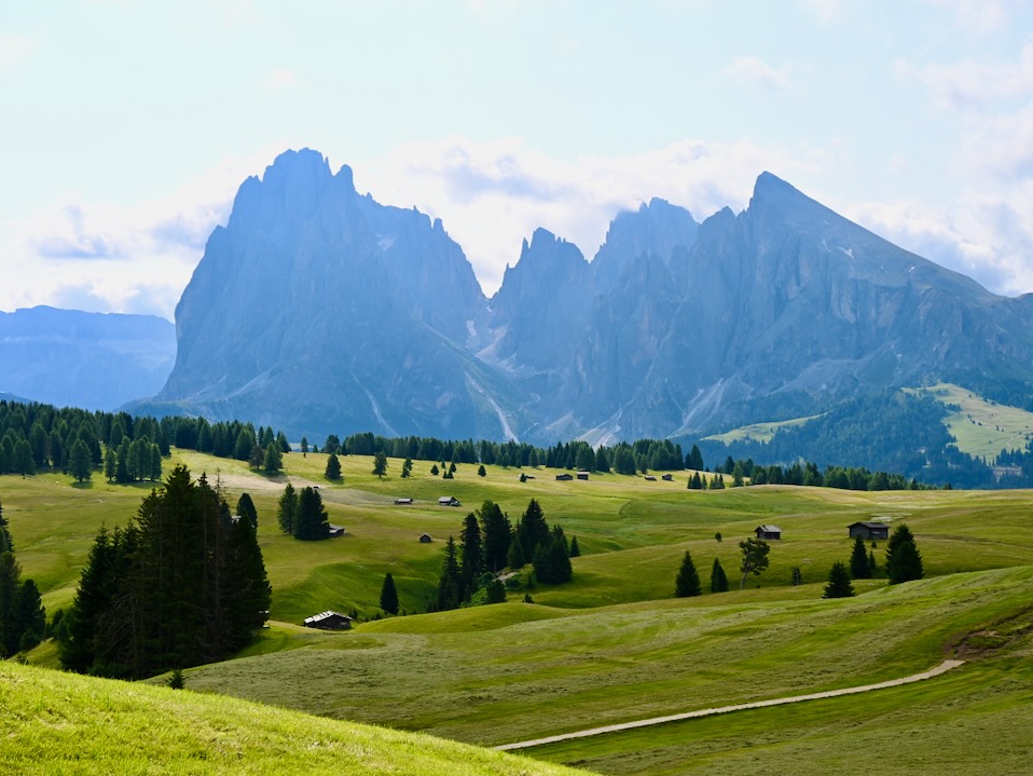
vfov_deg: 27.5
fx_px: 1582
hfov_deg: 36.2
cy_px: 391
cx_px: 529
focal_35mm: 53
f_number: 9
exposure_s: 1/320
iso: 100
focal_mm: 48
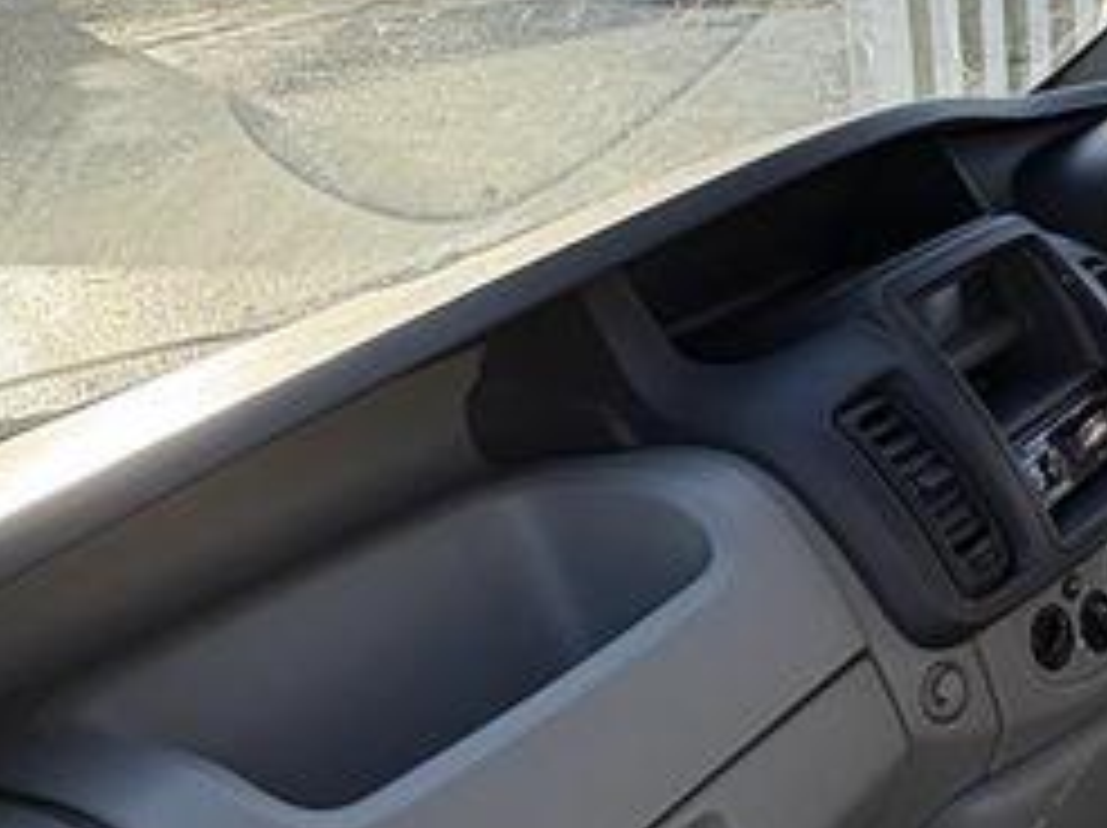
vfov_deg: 28.5
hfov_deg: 33.0
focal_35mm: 51
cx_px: 1206
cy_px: 374
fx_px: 1629
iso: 64
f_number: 2.2
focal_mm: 2.22
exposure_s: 1/324
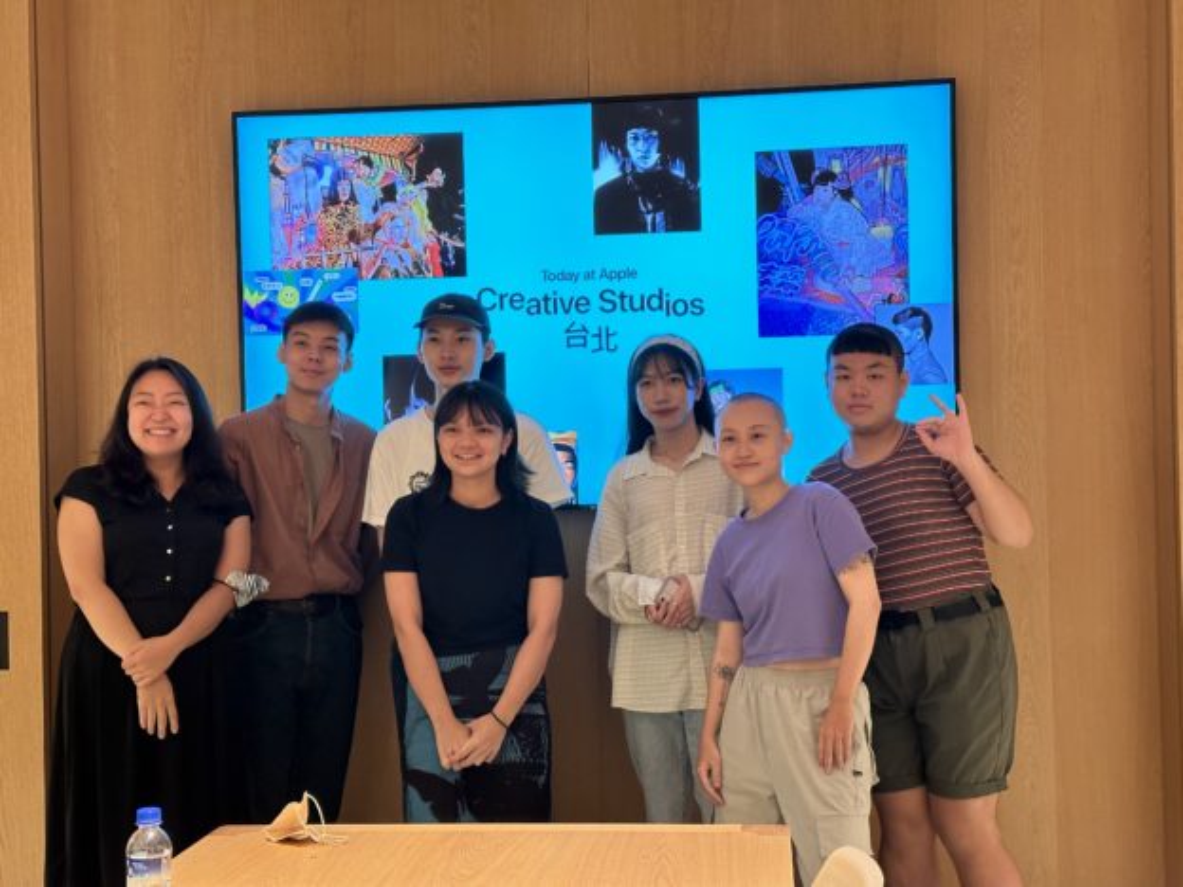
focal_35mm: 48
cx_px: 592
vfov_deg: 30.3
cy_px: 444
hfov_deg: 39.7
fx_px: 1640
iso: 160
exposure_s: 1/48
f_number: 1.78
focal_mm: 6.86
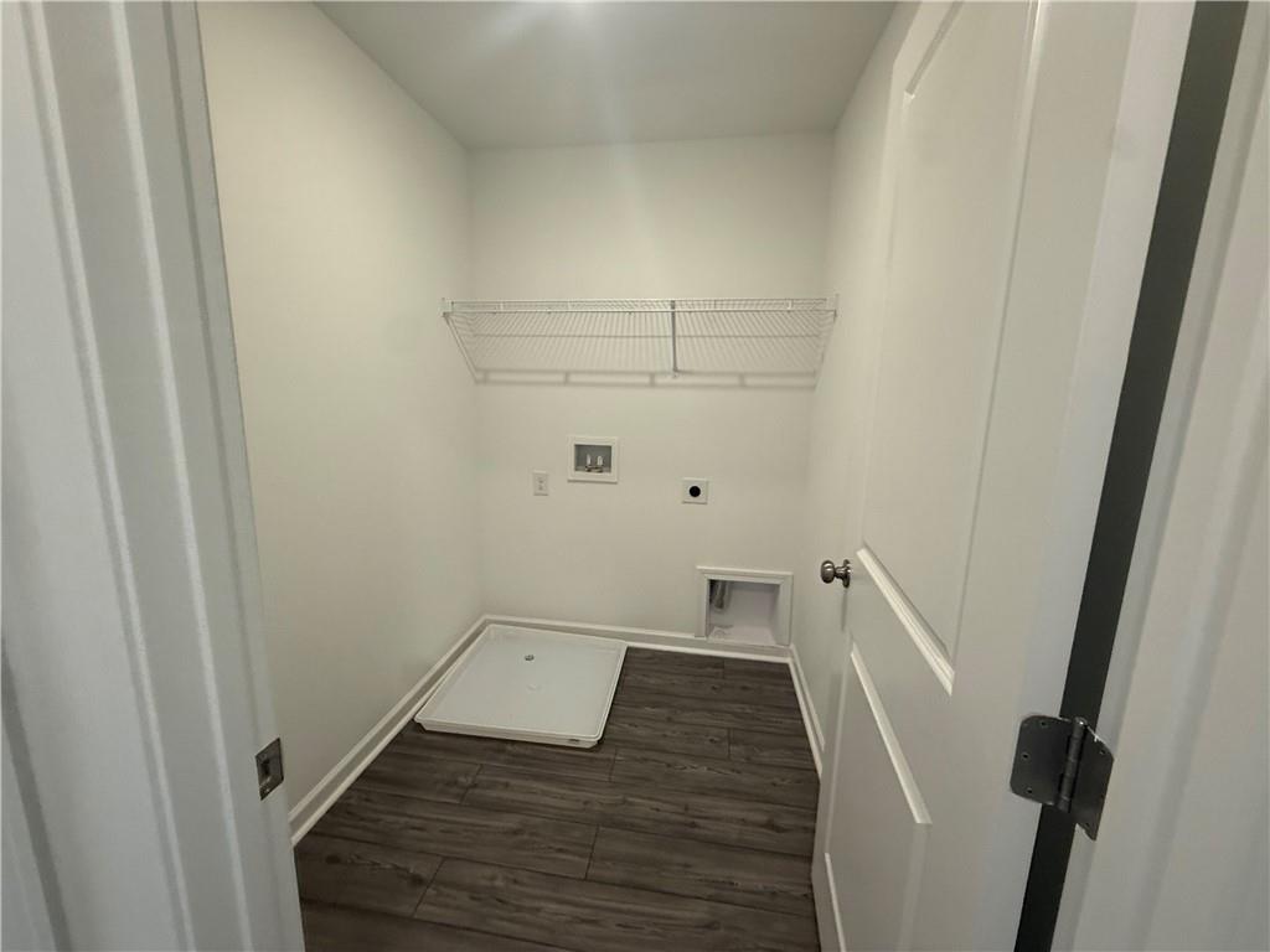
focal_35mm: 14
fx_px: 514
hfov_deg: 102.1
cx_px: 635
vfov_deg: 85.7
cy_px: 476
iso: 200
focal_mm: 2.22
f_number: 2.2
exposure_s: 1/120
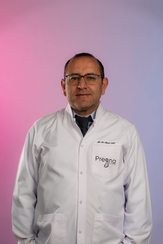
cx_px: 82
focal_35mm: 85
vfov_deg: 23.9
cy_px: 122
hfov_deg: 16.1
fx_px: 577
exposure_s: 1/100
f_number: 4
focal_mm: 85
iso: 160
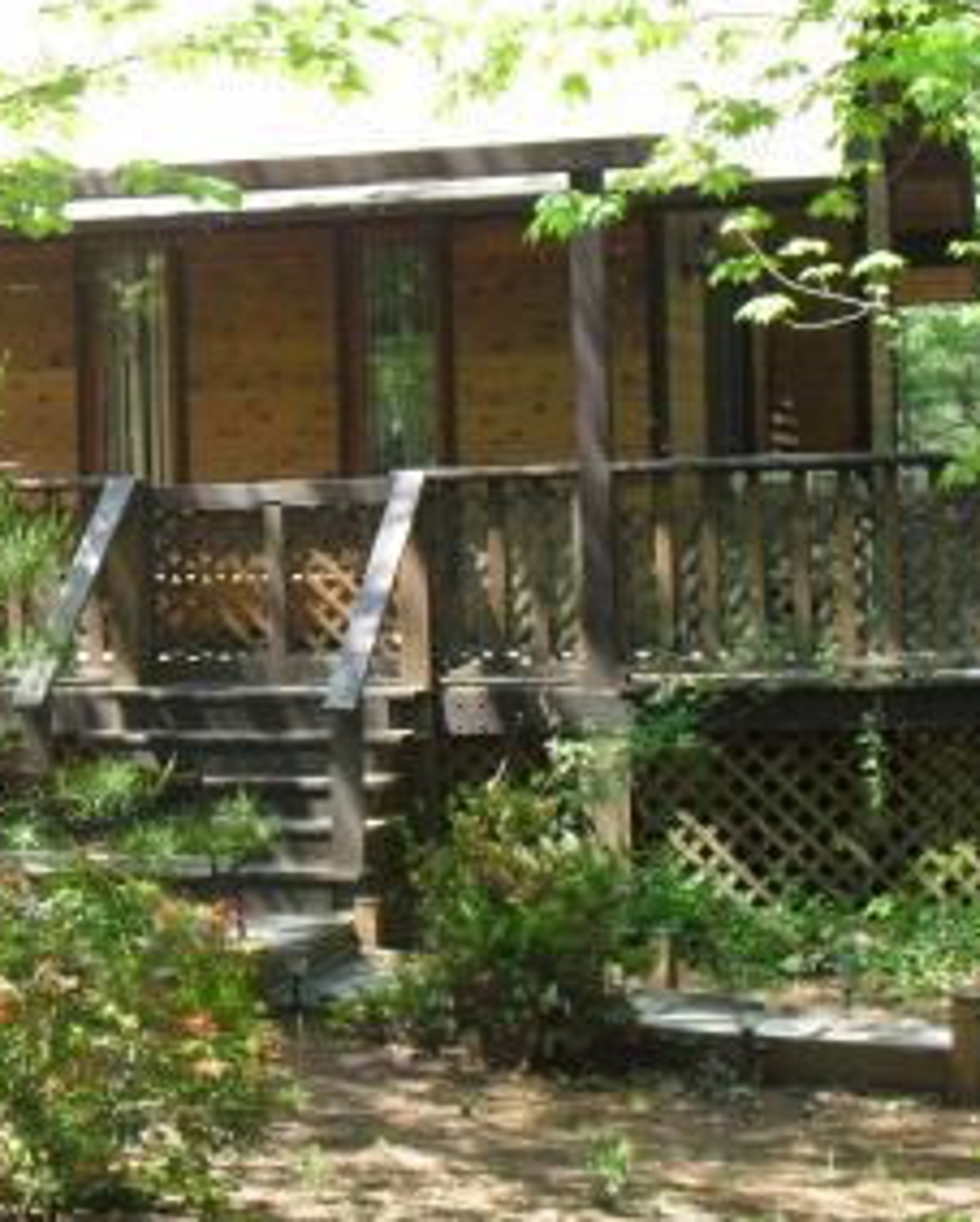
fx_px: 3185
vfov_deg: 21.7
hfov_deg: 17.0
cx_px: -56
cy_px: 445
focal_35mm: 88
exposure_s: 1/500
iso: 400
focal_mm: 7.7
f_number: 3.4
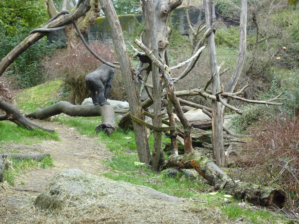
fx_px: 829
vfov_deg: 15.4
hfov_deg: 20.4
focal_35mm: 96
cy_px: 112
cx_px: 150
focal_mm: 15.8
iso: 400
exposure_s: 1/80
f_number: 4.3
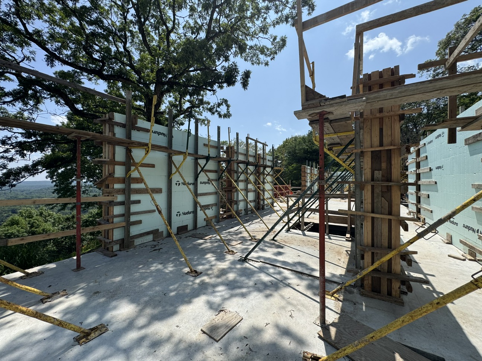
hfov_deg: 102.1
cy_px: 180
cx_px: 241
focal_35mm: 14
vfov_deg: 85.7
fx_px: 195
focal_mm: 2.22
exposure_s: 1/1927
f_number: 2.2
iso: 40
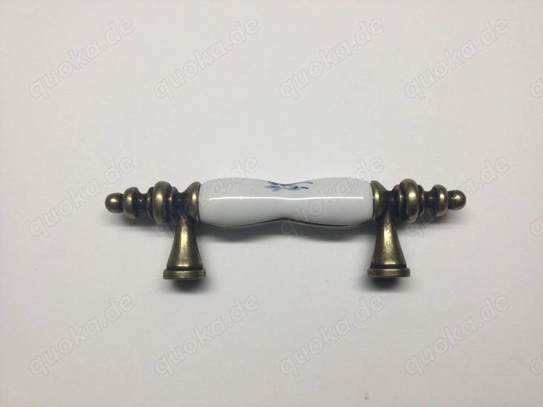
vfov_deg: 45.4
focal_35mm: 31
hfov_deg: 58.4
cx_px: 272
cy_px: 204
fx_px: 486
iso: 32
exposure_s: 1/50
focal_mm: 3.3
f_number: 2.4
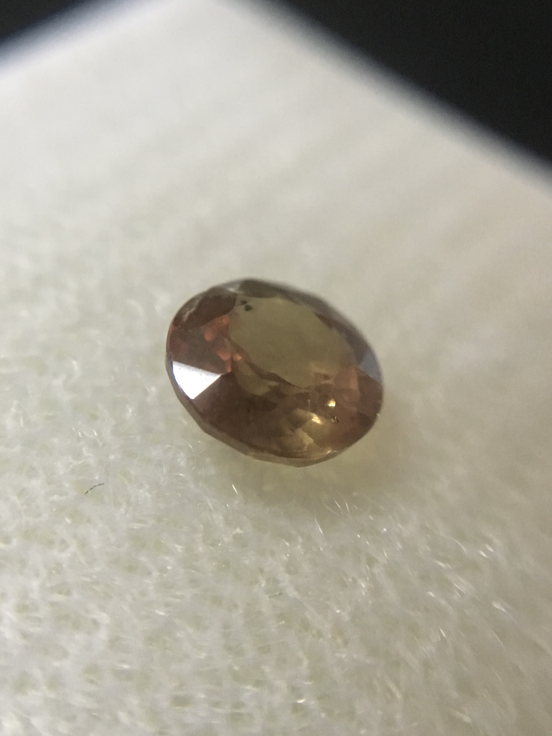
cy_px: 368
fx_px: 617
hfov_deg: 48.2
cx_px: 276
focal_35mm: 29
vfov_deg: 61.7
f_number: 2.2
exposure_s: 1/25
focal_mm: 4.15
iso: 200
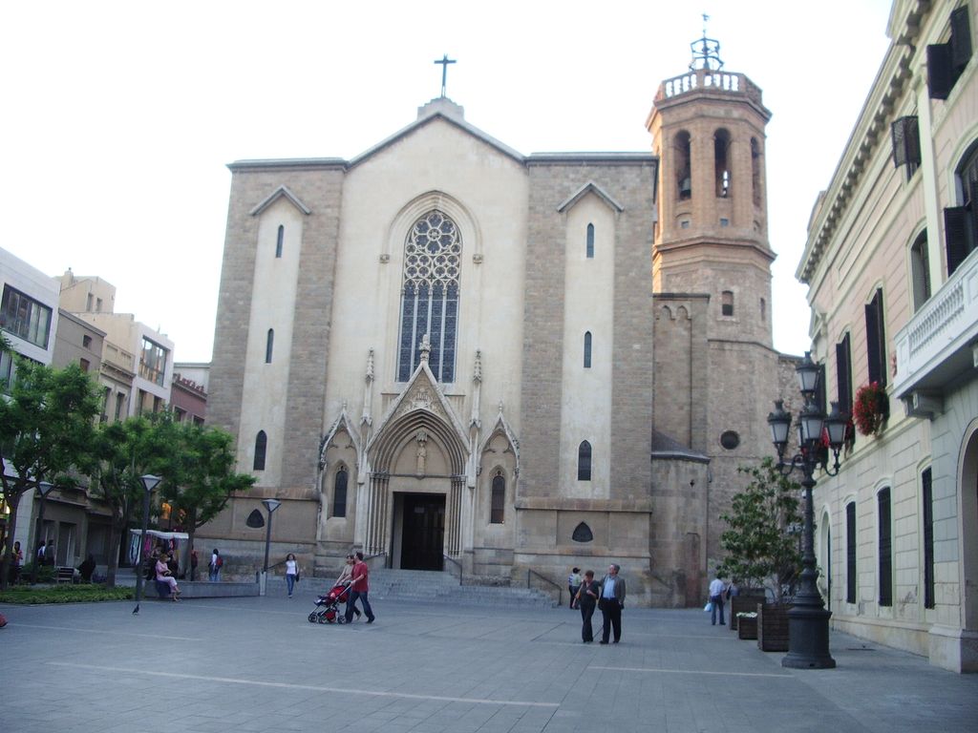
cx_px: 489
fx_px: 989
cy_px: 366
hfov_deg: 52.6
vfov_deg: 40.7
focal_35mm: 35
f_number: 2.6
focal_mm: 5.8
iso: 100
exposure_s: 1/80
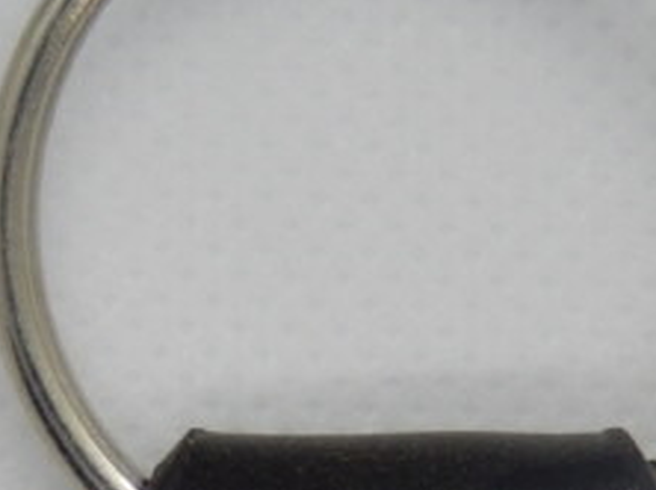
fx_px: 5073
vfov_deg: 5.4
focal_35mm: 268
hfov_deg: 7.4
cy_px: 936
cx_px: 207
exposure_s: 1/160
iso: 125
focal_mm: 10.4
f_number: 4.6
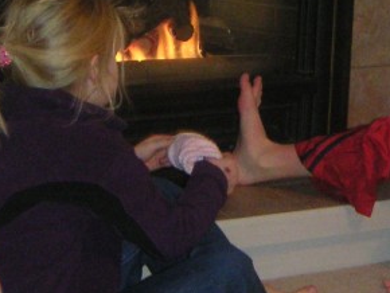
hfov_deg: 14.5
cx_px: 307
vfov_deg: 11.0
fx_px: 1522
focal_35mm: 135
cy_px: 70
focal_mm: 6.7
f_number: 3.1
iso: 200
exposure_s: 1/45
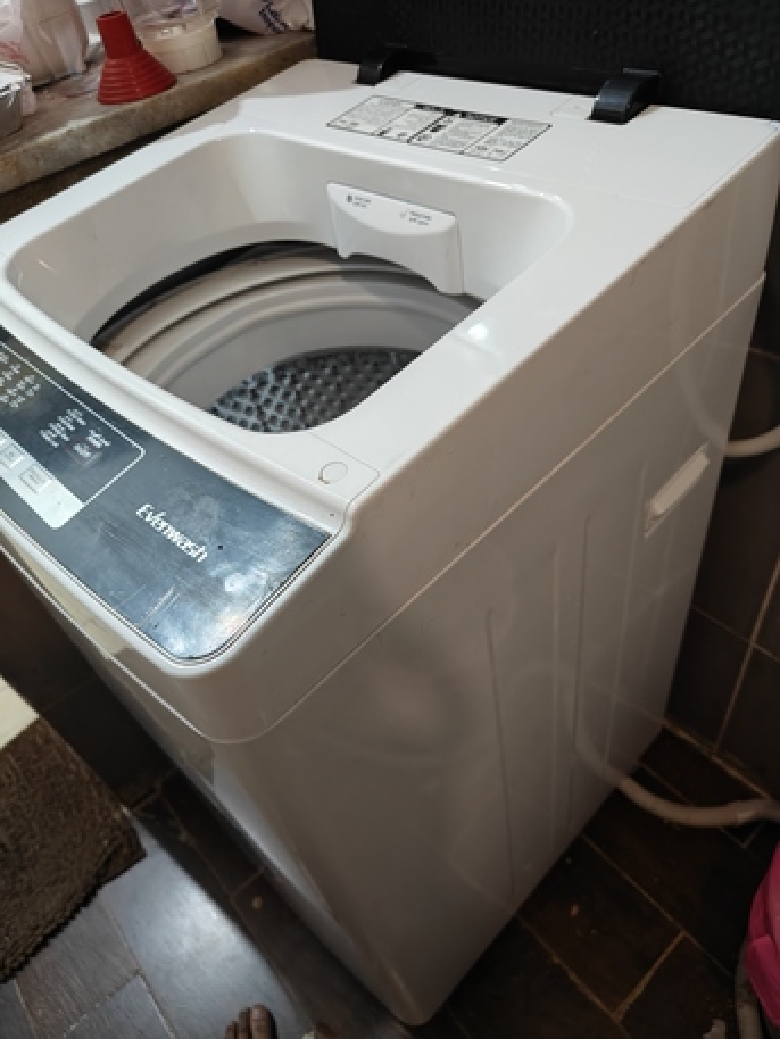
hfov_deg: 56.8
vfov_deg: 71.6
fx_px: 721
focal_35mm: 24
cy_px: 520
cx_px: 390
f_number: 1.8
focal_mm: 5.59
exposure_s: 1/60
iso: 250
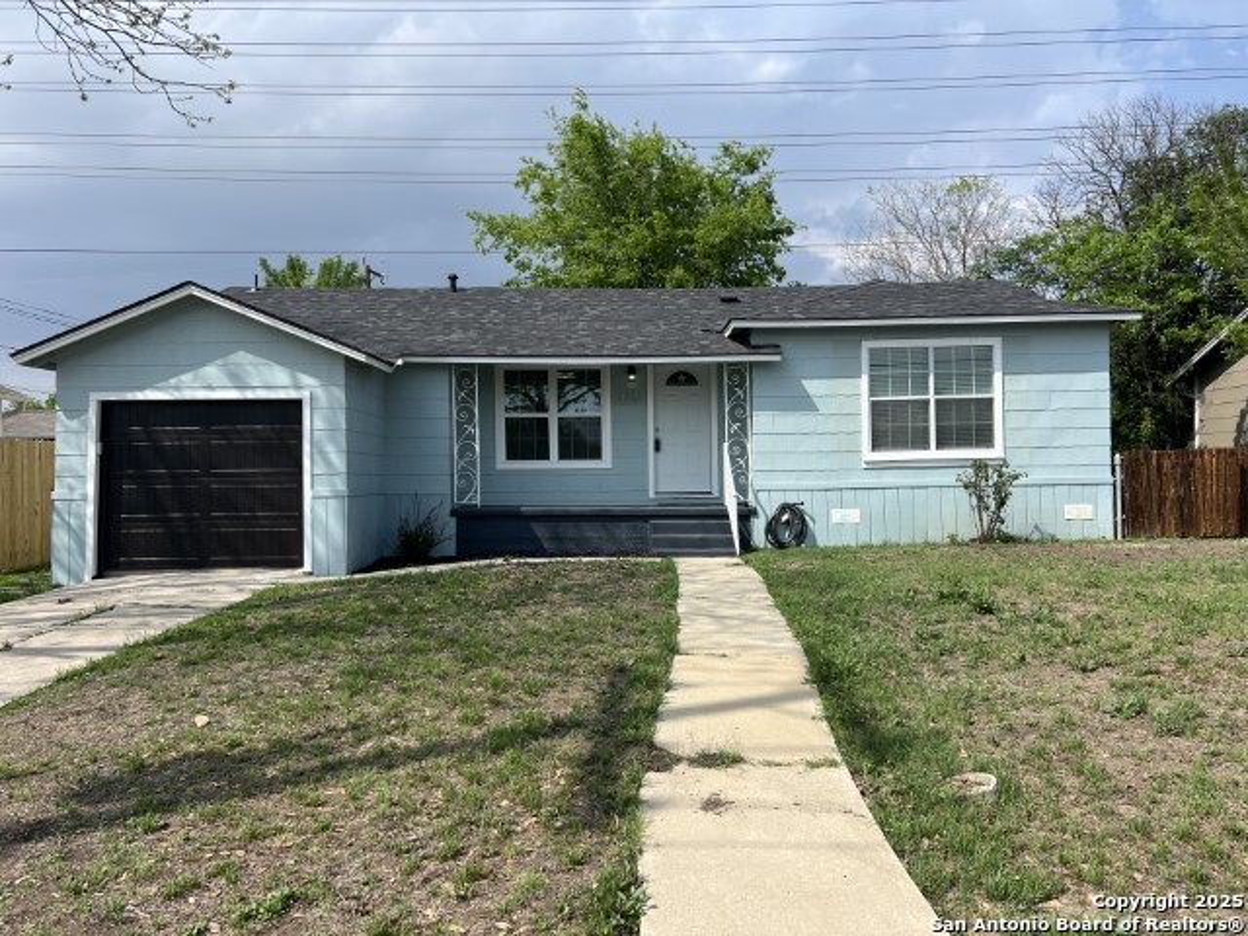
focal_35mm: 26
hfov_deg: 67.3
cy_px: 468
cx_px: 624
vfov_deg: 53.1
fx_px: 937
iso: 50
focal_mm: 5.7
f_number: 1.5
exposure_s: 1/4115
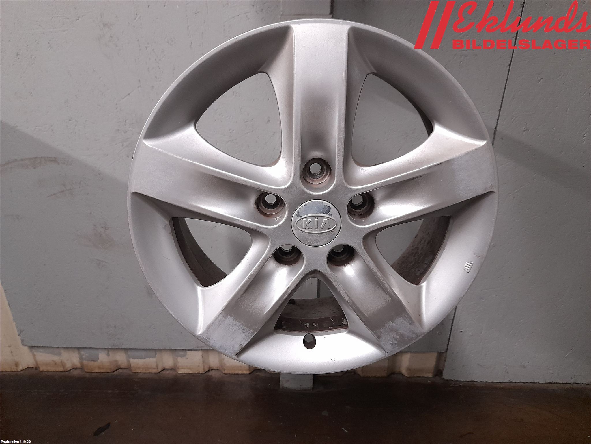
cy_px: 222
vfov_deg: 54.9
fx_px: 427
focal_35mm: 25
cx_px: 296
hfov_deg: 69.4
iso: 400
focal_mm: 4.6
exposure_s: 1/33
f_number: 2
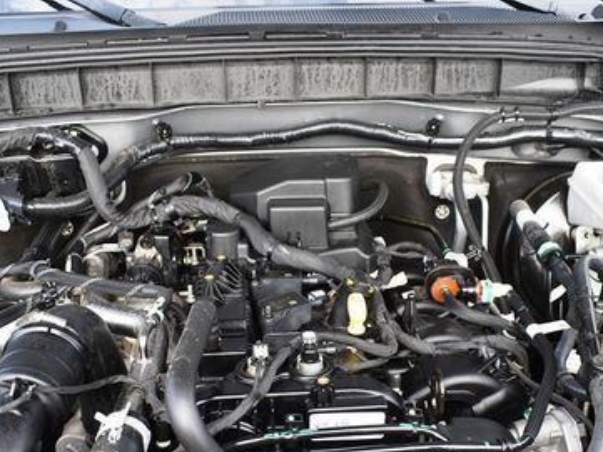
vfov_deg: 31.0
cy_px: 341
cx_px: 307
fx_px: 802
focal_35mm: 46
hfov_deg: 41.2
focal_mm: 18
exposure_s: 1/250
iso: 400
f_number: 5
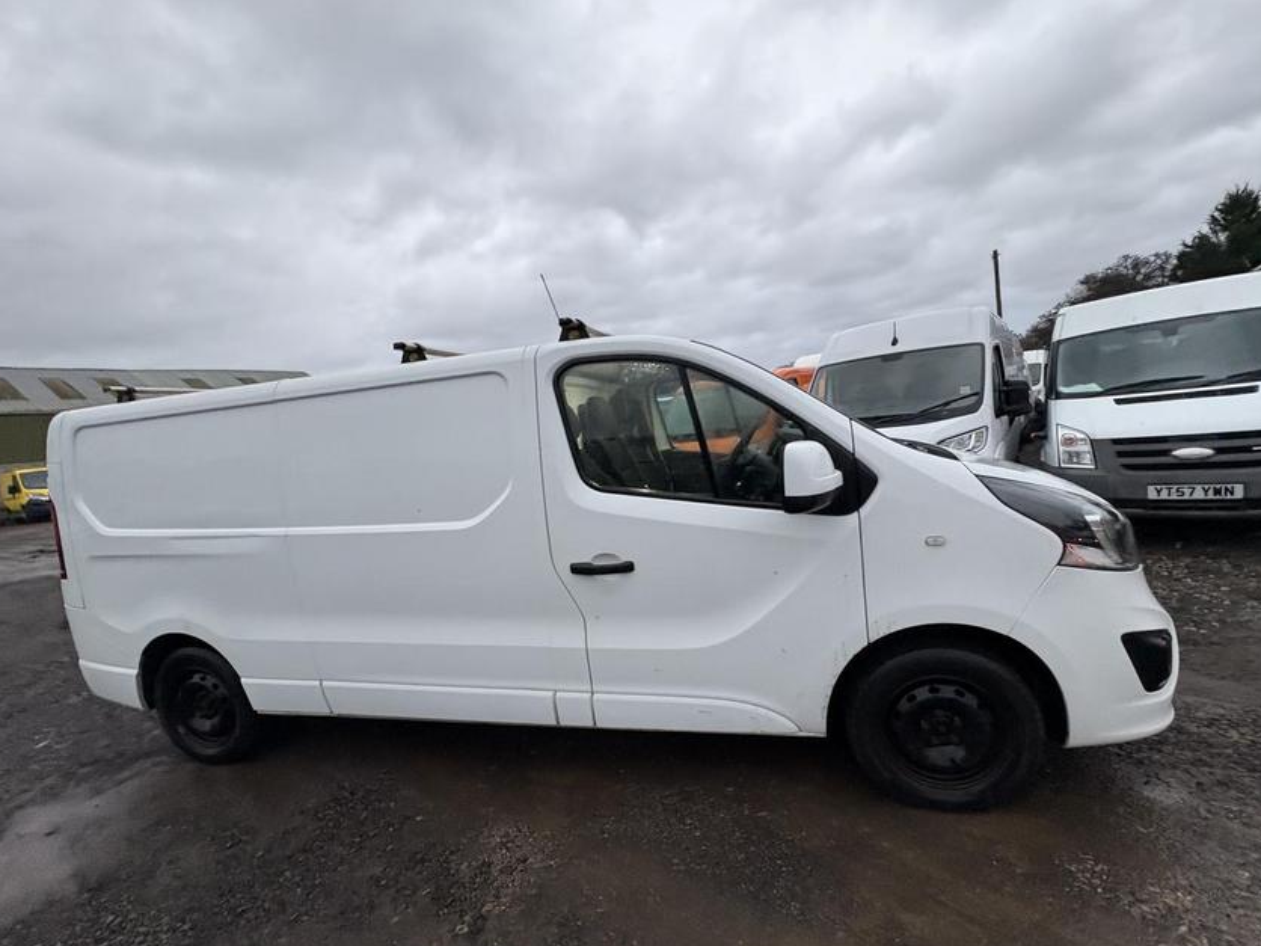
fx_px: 546
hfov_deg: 98.1
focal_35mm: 15
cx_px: 652
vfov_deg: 81.7
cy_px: 478
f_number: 2.2
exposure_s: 1/89
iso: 250
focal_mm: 2.22
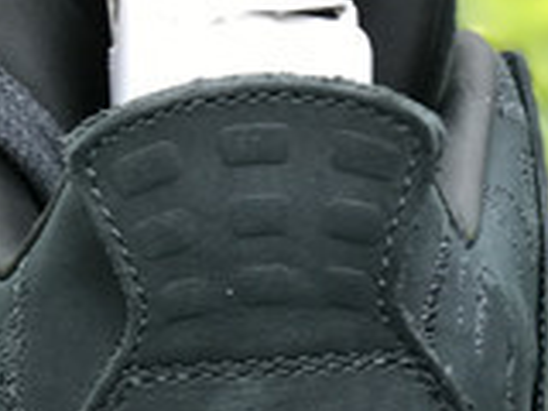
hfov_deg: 7.6
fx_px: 4116
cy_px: 711
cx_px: 497
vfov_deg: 5.6
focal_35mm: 260
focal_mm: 6.6
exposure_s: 1/50
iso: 25
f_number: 2.8
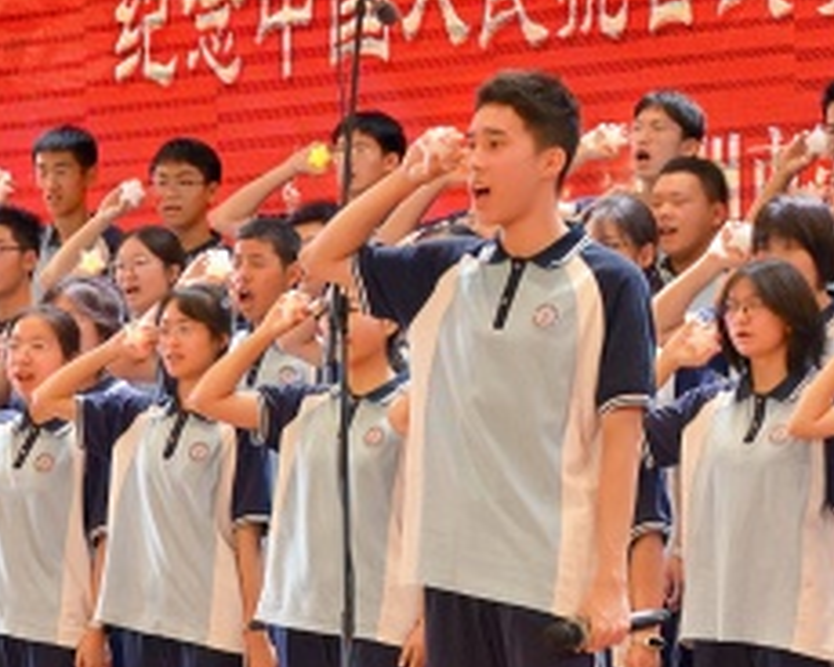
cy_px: 350
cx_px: 620
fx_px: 4517
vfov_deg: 8.4
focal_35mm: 183
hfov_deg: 10.5
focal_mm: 50
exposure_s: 1/160
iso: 1000
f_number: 6.3
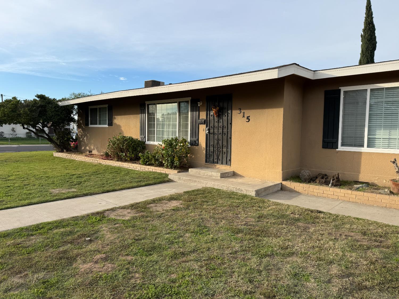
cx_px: 200
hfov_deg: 71.6
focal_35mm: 24
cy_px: 150
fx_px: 277
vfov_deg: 56.8
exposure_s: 1/2611
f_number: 1.78
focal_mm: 6.76
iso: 80
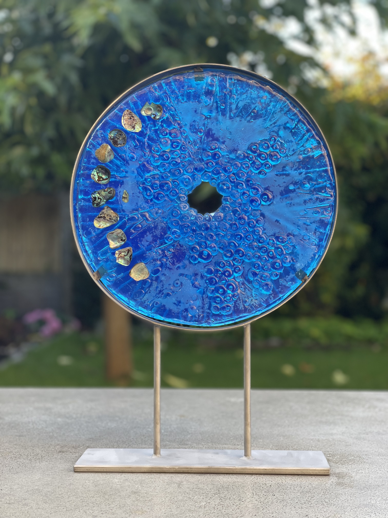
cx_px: 194
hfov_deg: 28.0
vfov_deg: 36.8
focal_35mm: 52
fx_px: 777
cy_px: 259
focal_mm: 6
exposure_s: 1/122
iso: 64
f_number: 2
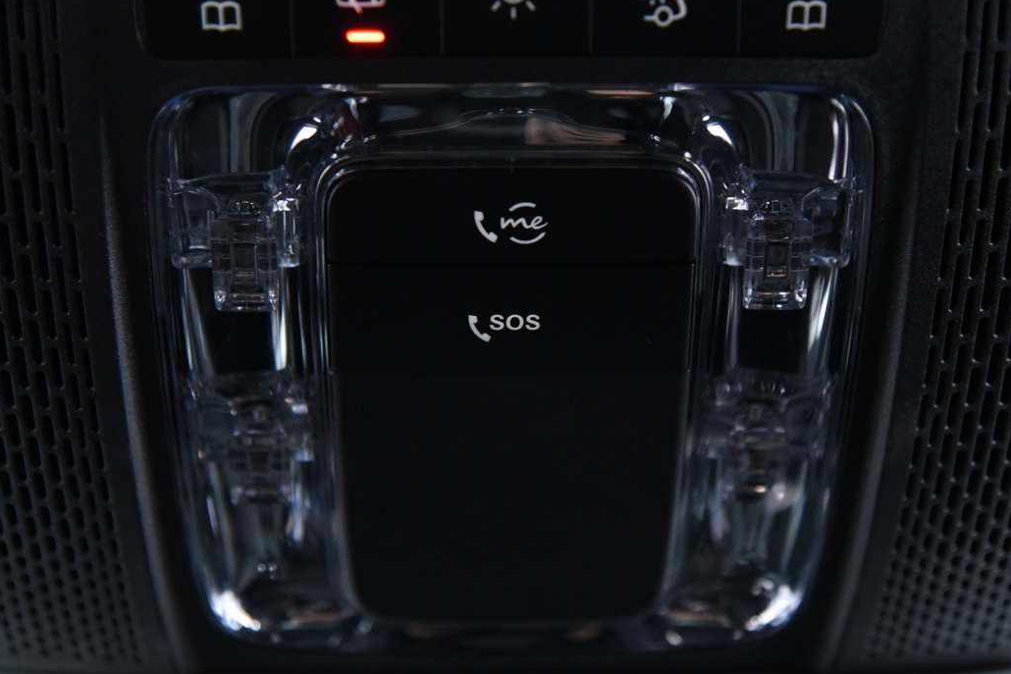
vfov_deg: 12.5
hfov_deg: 18.6
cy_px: 298
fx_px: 3089
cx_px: 513
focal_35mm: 110
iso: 4000
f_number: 4
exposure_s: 1/20
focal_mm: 70
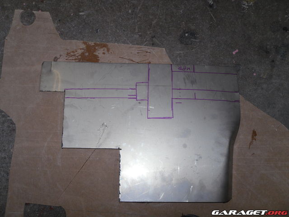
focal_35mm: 35
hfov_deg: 52.6
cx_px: 144
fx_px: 292
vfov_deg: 40.7
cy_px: 108
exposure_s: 1/45
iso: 80
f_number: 3.5
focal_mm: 6.3
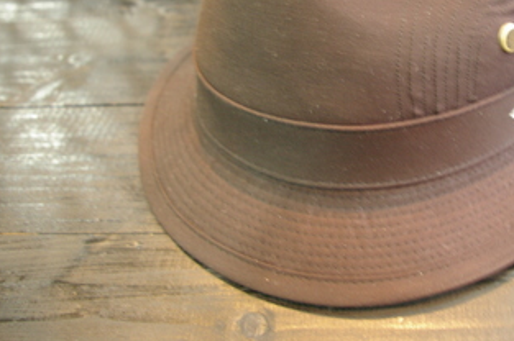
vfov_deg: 30.4
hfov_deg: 43.9
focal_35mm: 43
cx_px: 391
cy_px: 72
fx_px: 613
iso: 800
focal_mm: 18
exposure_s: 1/3.33
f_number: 4.5
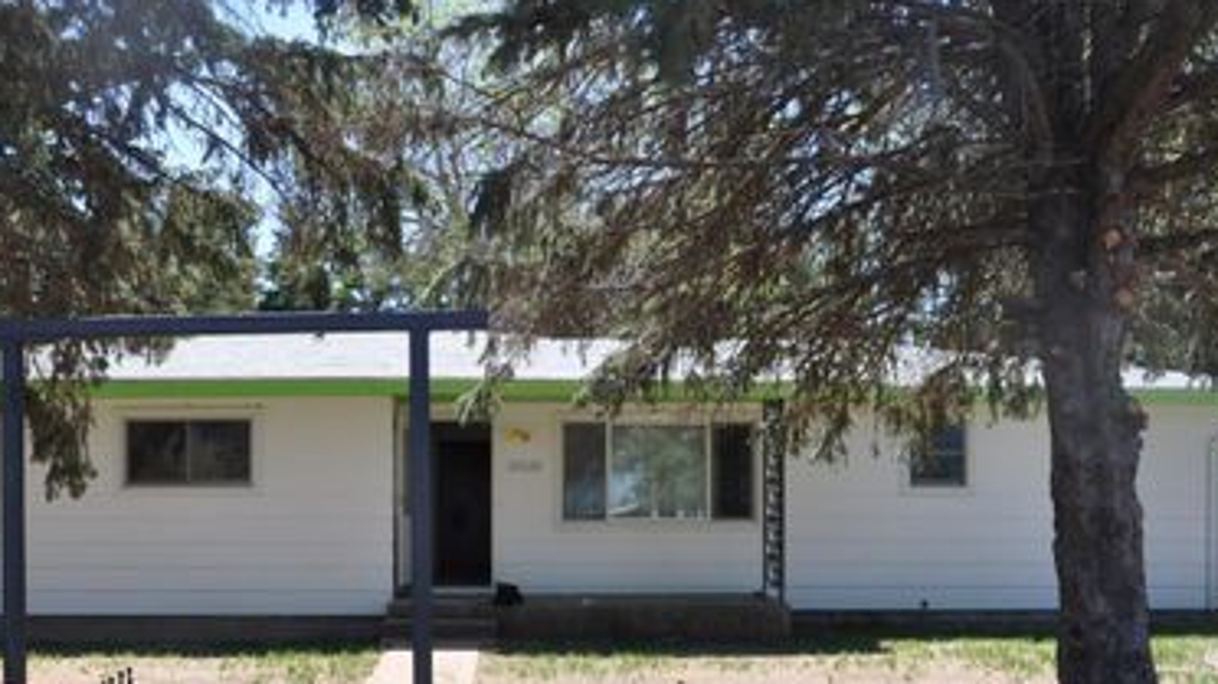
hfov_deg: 52.4
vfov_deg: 30.6
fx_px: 1227
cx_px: 485
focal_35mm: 38
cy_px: 527
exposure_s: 1/250
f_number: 8
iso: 200
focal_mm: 18
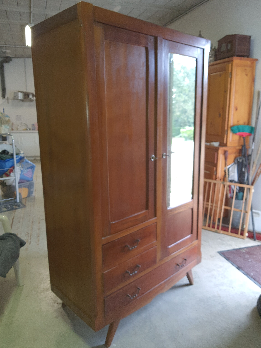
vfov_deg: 67.3
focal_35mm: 26
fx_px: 261
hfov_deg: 53.1
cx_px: 130
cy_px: 174
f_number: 1.7
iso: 64
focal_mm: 4.32
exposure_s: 1/50
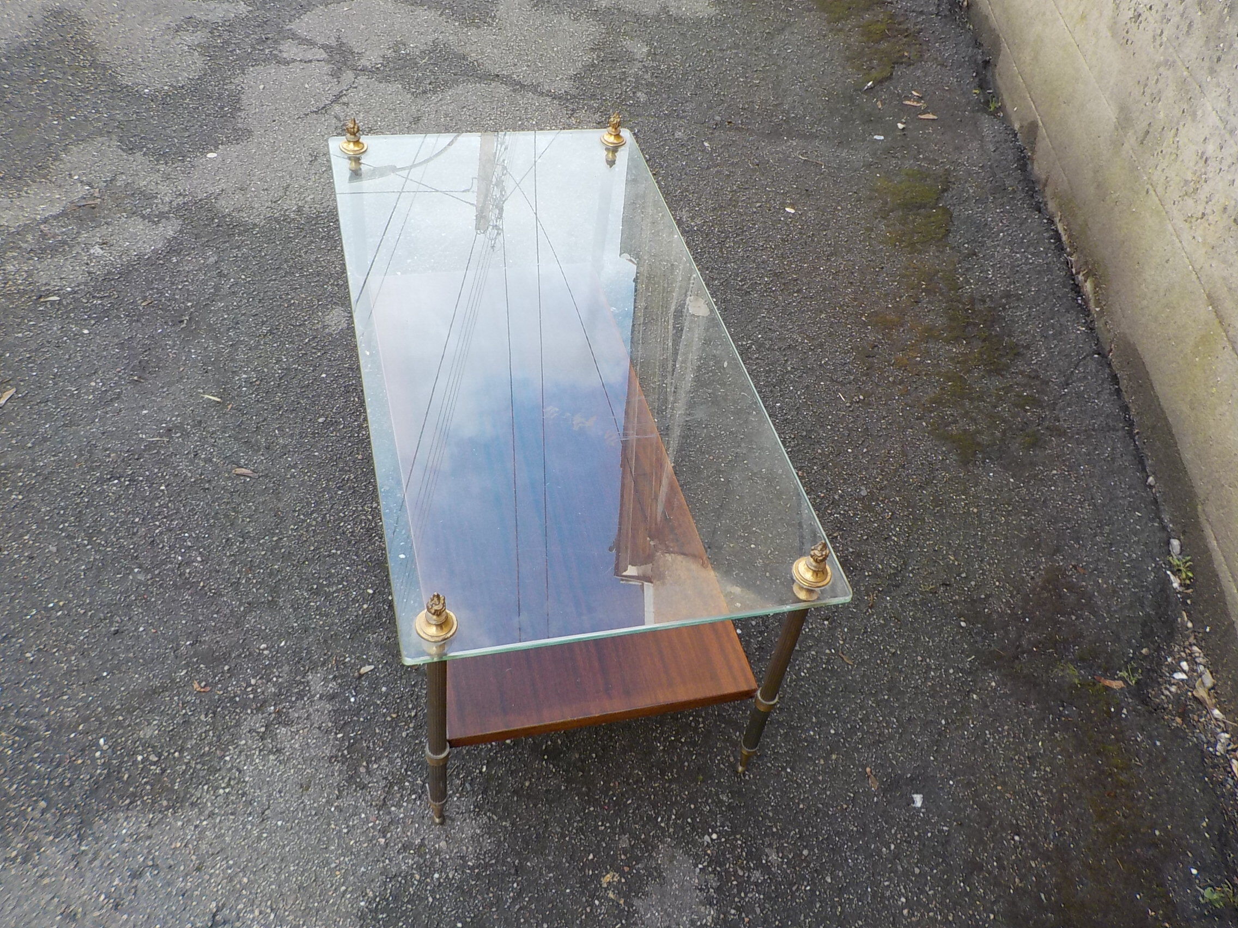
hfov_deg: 60.0
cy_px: 464
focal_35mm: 30
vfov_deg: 46.8
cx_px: 619
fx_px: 1073
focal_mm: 4.1
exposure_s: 1/200
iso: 125
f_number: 3.3
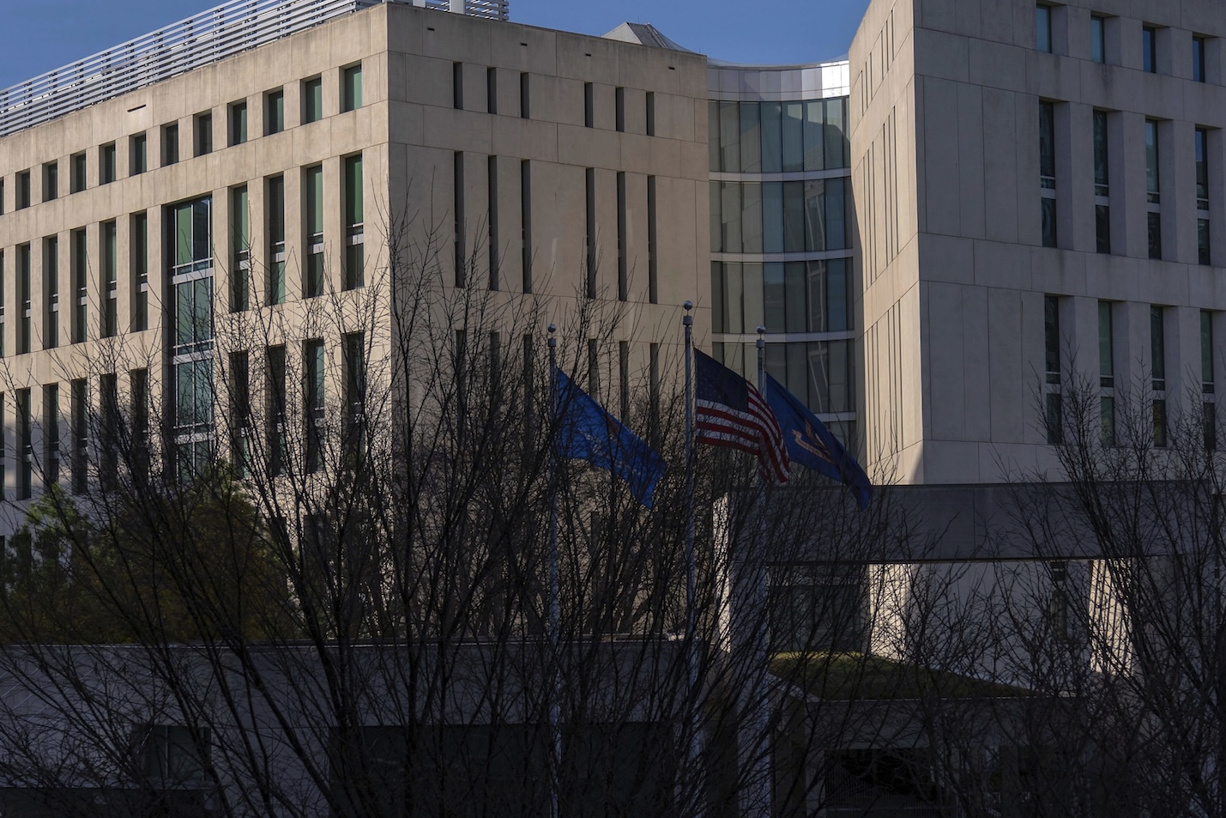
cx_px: 688
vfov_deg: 19.5
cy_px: 461
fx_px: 2384
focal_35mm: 70
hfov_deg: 28.8
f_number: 5.6
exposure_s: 1/1000
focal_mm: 40
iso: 100
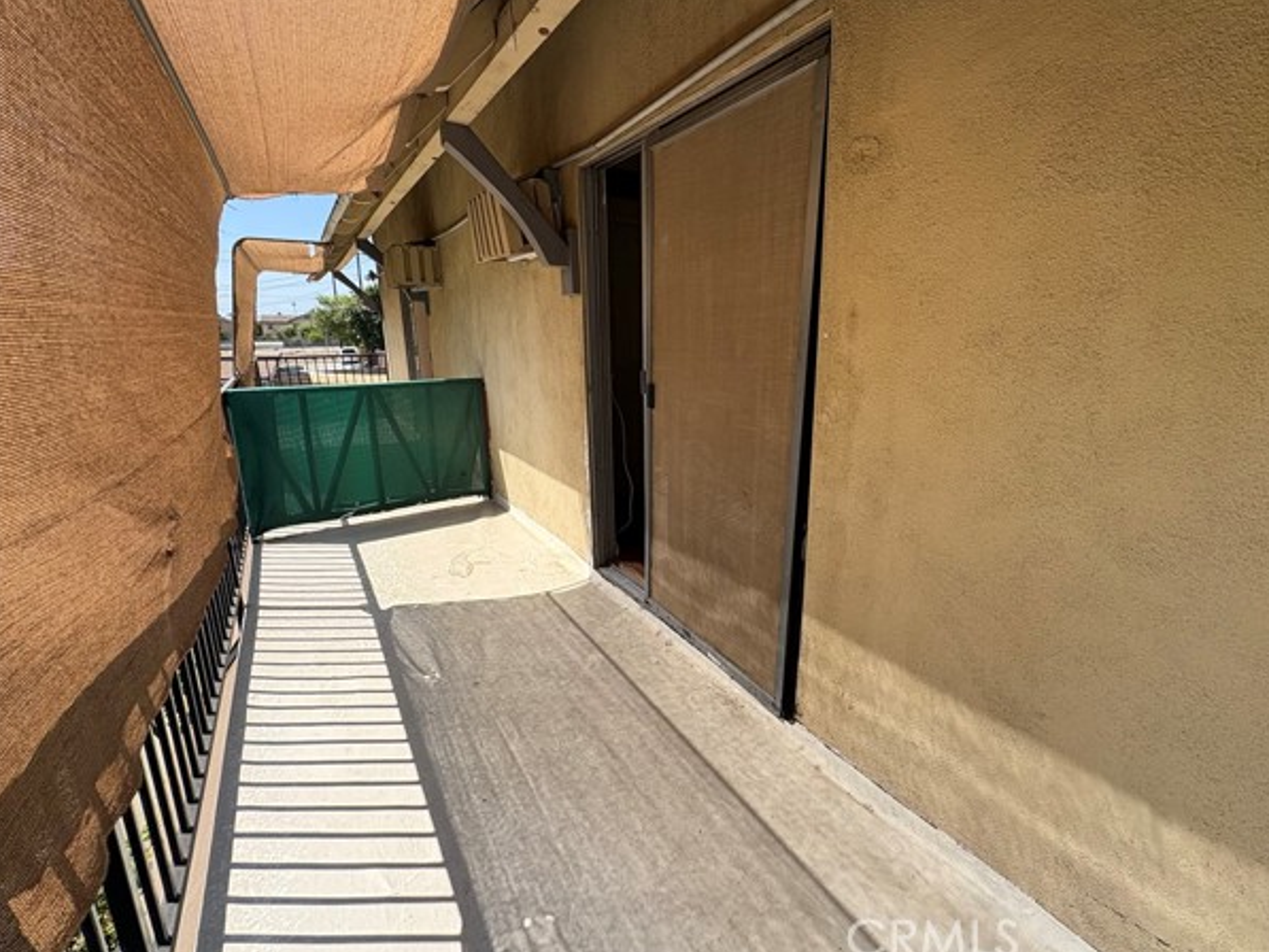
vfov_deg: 81.7
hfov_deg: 98.0
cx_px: 672
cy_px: 459
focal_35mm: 15
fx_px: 550
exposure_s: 1/1006
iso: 64
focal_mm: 2.22
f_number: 2.2
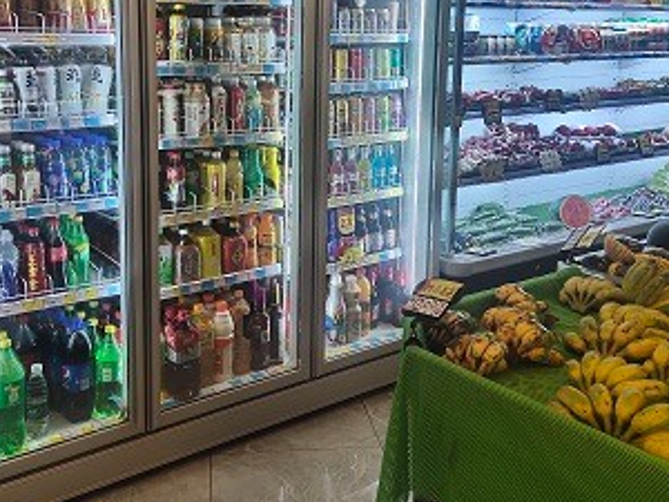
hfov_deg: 32.2
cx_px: 301
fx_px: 1160
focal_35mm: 60
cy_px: 146
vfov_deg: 24.2
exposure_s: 1/100
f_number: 1.79
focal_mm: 4.74
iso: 492
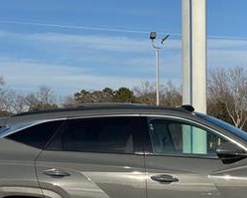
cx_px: 184
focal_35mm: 95
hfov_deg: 20.0
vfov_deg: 16.0
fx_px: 694
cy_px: 172
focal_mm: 6.76
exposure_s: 1/4975
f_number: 1.78
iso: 64
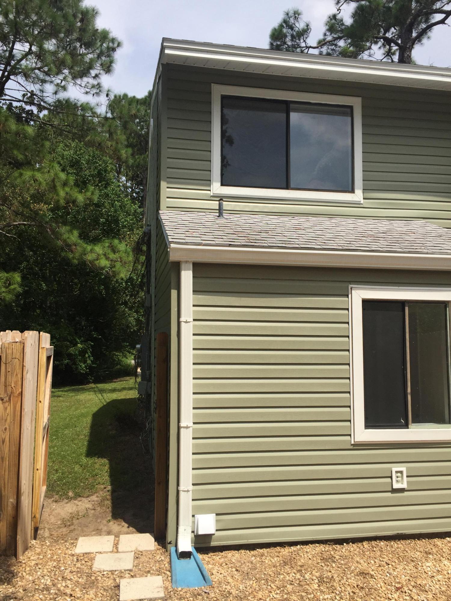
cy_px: 300
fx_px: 504
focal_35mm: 29
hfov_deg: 48.2
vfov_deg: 61.7
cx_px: 226
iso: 32
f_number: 2.2
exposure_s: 1/2825
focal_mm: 4.15
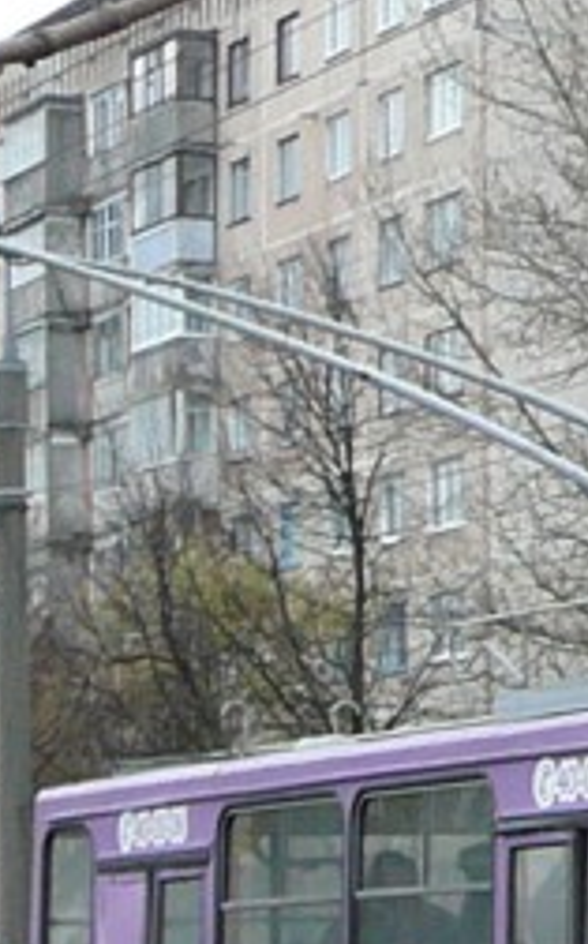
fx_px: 3289
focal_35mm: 128
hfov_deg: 9.7
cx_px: 1082
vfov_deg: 16.1
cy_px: 854
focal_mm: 5.6
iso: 100
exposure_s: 1/250
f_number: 3
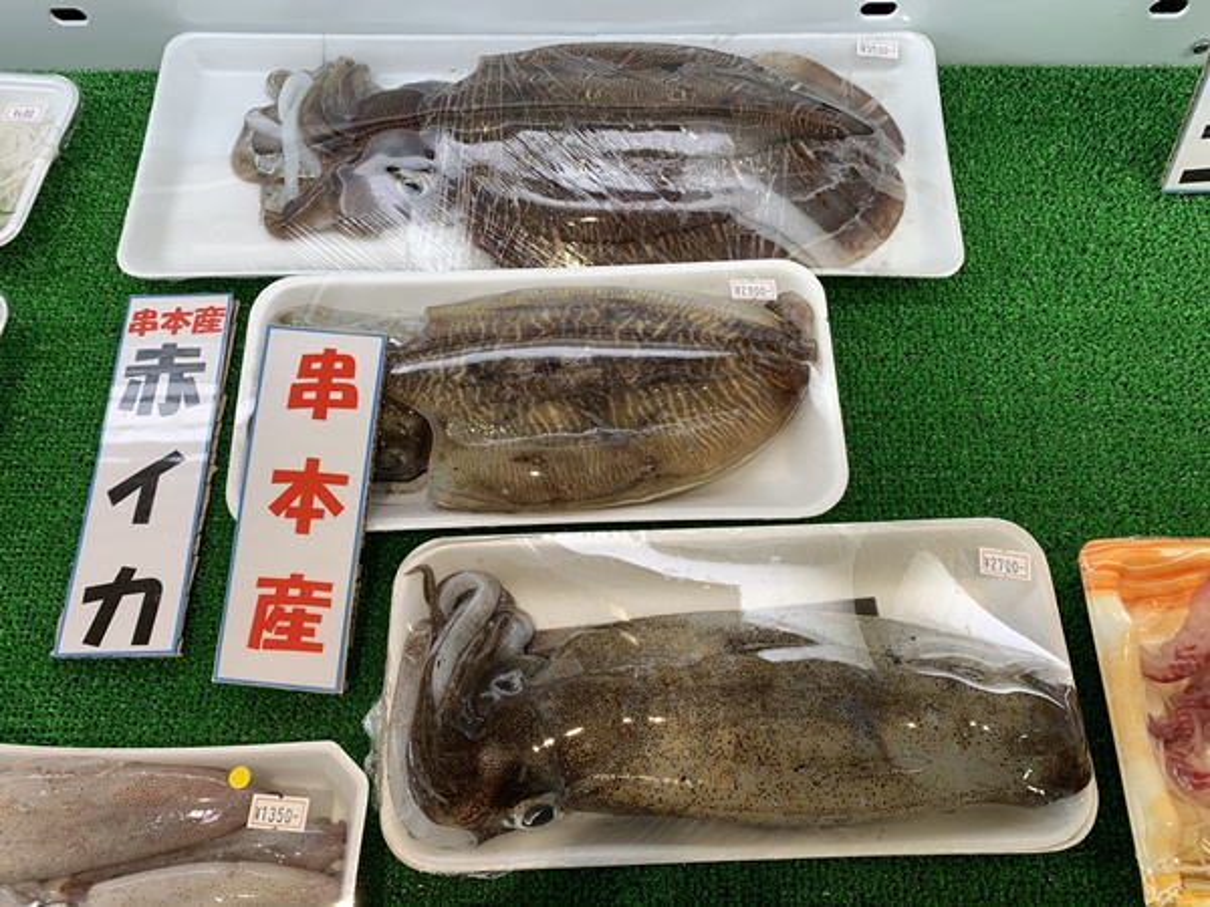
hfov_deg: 67.3
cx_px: 605
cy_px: 454
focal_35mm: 26
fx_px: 909
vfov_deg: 53.1
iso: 40
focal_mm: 4.25
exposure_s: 1/120
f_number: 1.8
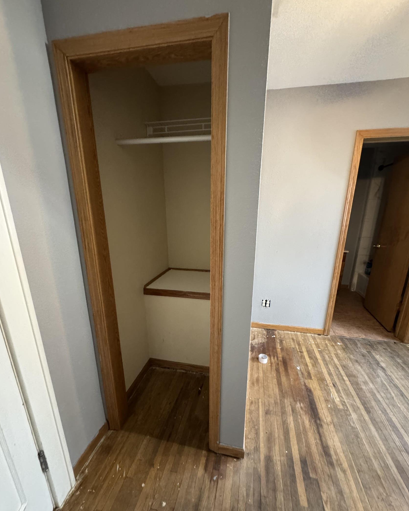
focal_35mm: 15
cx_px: 207
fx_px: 227
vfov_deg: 96.7
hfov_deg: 84.0
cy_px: 273
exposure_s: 1/40
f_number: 2.2
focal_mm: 2.22
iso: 1000
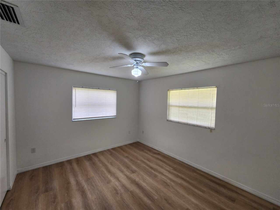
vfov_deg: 89.9
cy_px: 105
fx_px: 105
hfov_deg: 106.2
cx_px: 140
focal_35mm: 13
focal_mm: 2.2
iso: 100
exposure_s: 1/60
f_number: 2.2
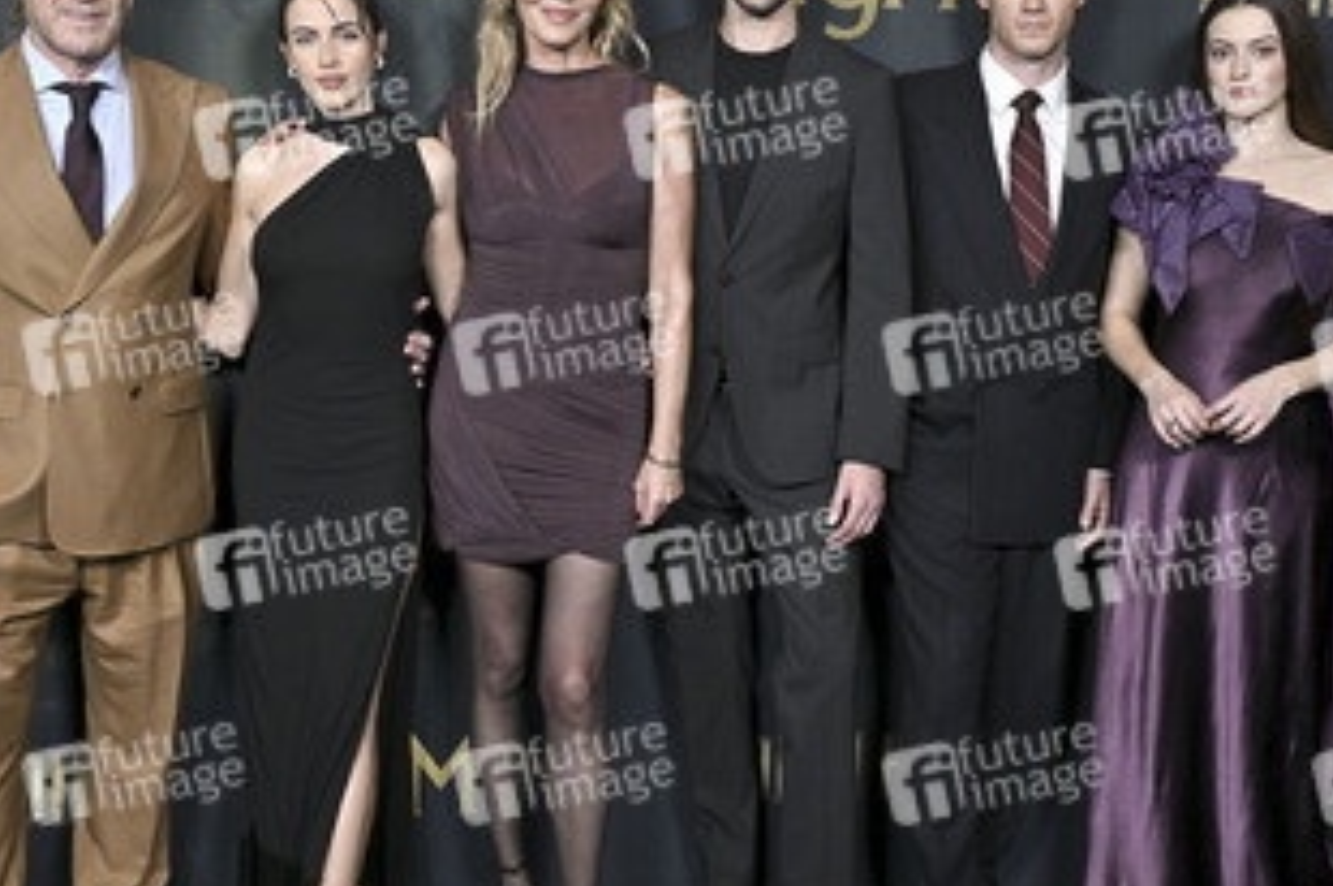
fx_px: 1886
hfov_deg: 38.9
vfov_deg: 26.4
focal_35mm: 51
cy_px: 452
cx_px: 621
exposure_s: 1/320
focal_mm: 35
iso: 1600
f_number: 6.3
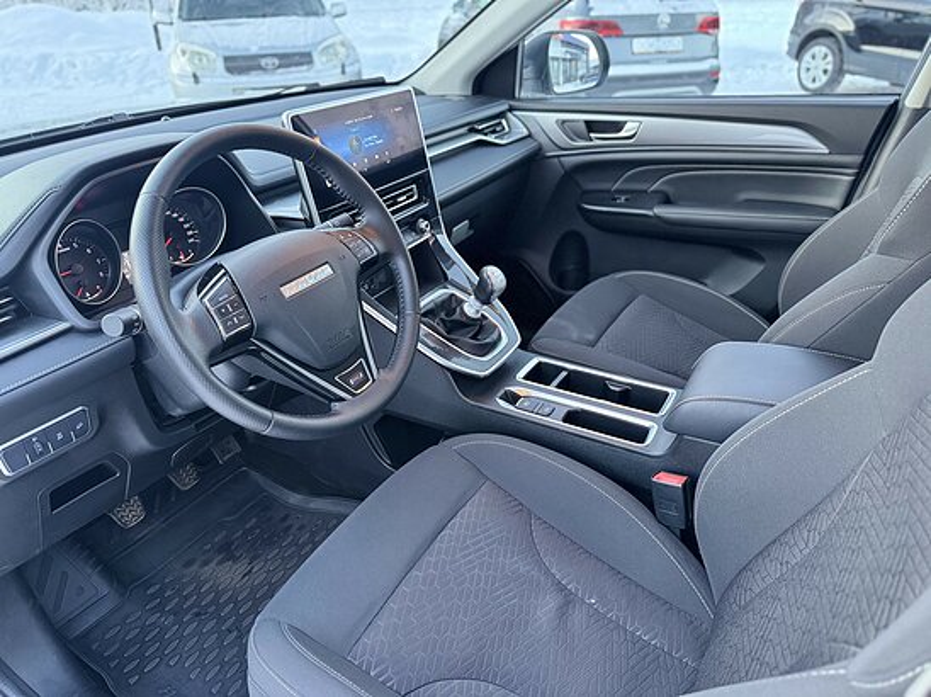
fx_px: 645
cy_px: 348
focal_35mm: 24
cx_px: 466
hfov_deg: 71.6
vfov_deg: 56.7
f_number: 1.78
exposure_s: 1/60
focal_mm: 6.76
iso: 500
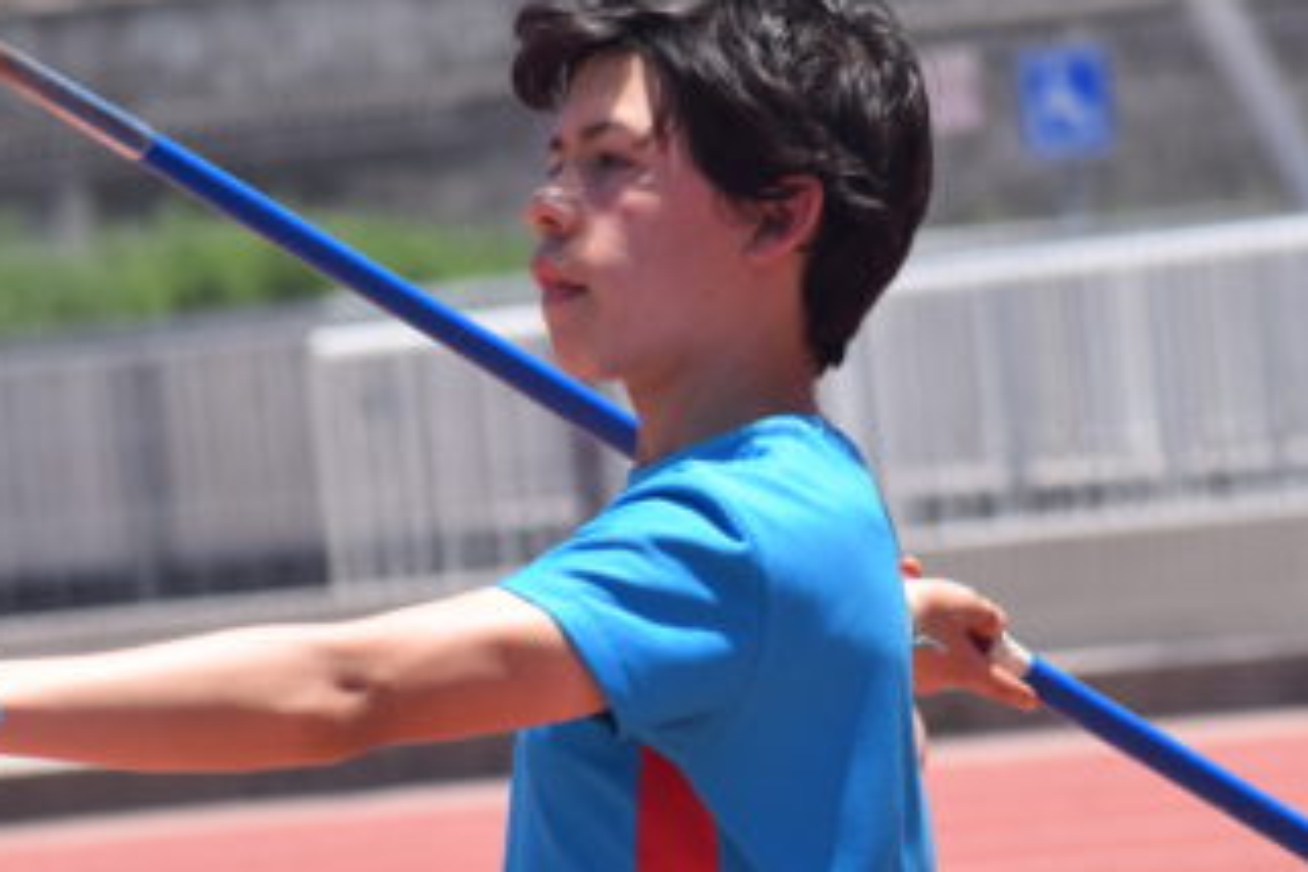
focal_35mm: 449
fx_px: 16320
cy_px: 615
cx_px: 562
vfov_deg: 3.1
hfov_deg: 4.6
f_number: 6.3
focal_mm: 125
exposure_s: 1/1600
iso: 400
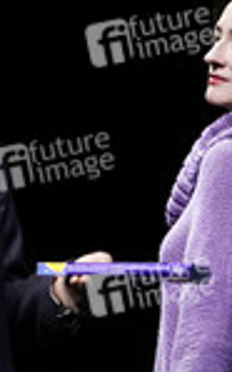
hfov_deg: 2.1
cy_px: 225
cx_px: 84
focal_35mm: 618
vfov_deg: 3.4
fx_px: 6258
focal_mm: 200
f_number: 5.6
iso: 3200
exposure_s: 1/125
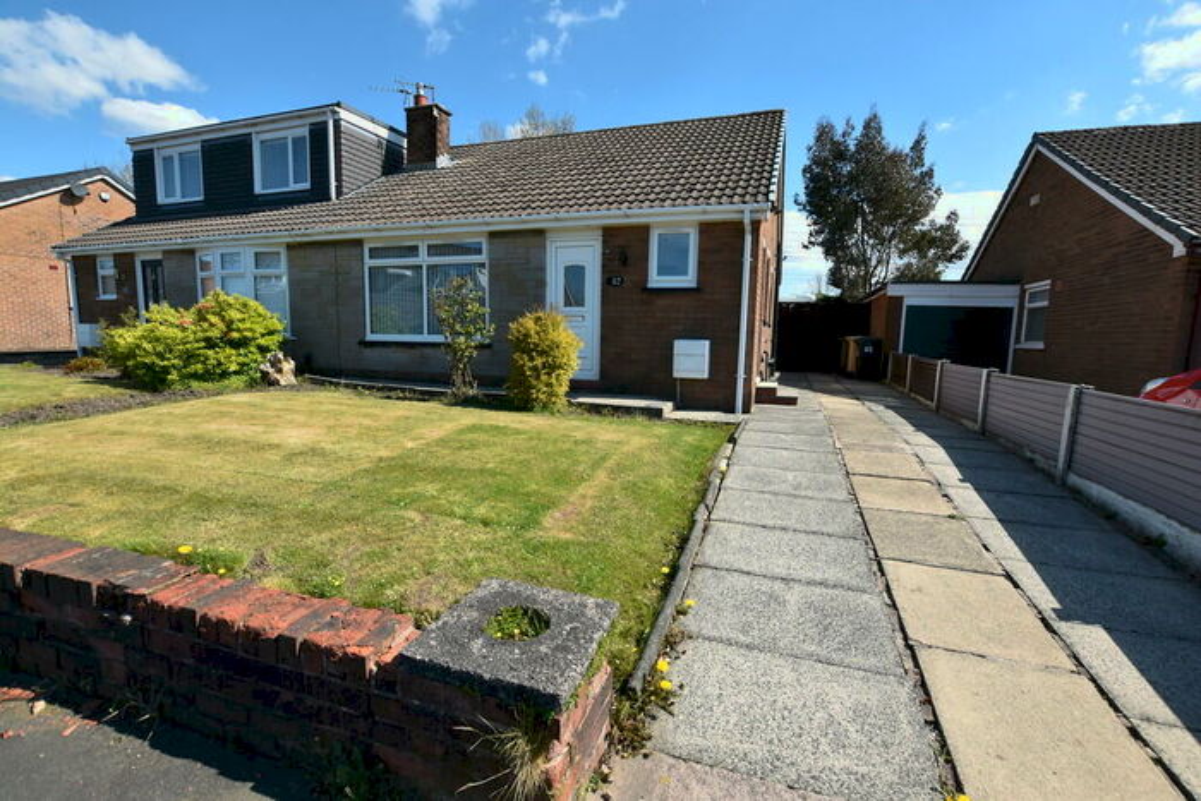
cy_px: 400
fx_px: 500
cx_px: 600
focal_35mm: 15
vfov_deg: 77.4
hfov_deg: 100.4
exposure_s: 1/250
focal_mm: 10
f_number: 8
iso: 125
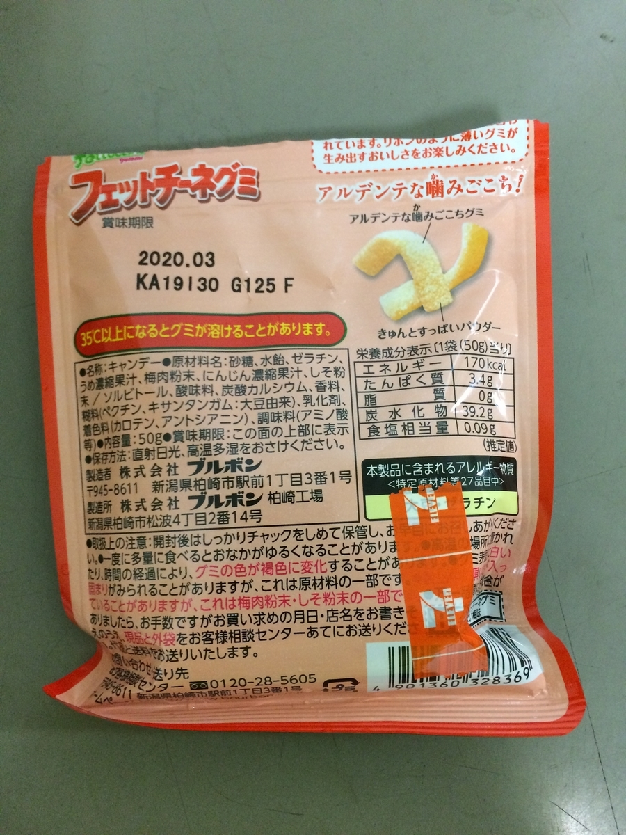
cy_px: 418
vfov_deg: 61.7
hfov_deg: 48.2
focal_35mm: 29
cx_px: 313
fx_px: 699
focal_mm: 4.15
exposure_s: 1/30
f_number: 2.2
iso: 200
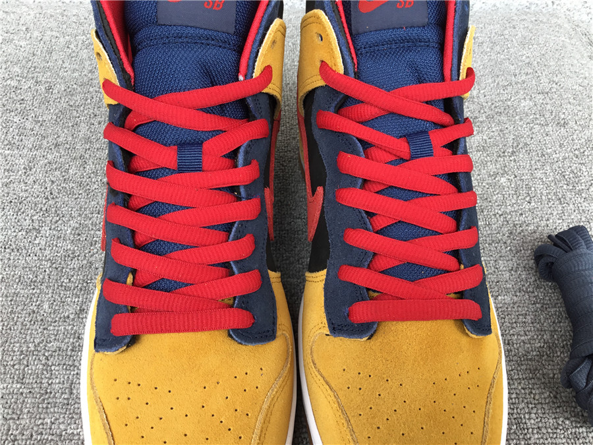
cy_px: 222
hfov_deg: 58.4
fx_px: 531
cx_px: 296
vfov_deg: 45.4
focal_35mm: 31
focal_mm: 3.3
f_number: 2.4
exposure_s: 1/111
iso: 25
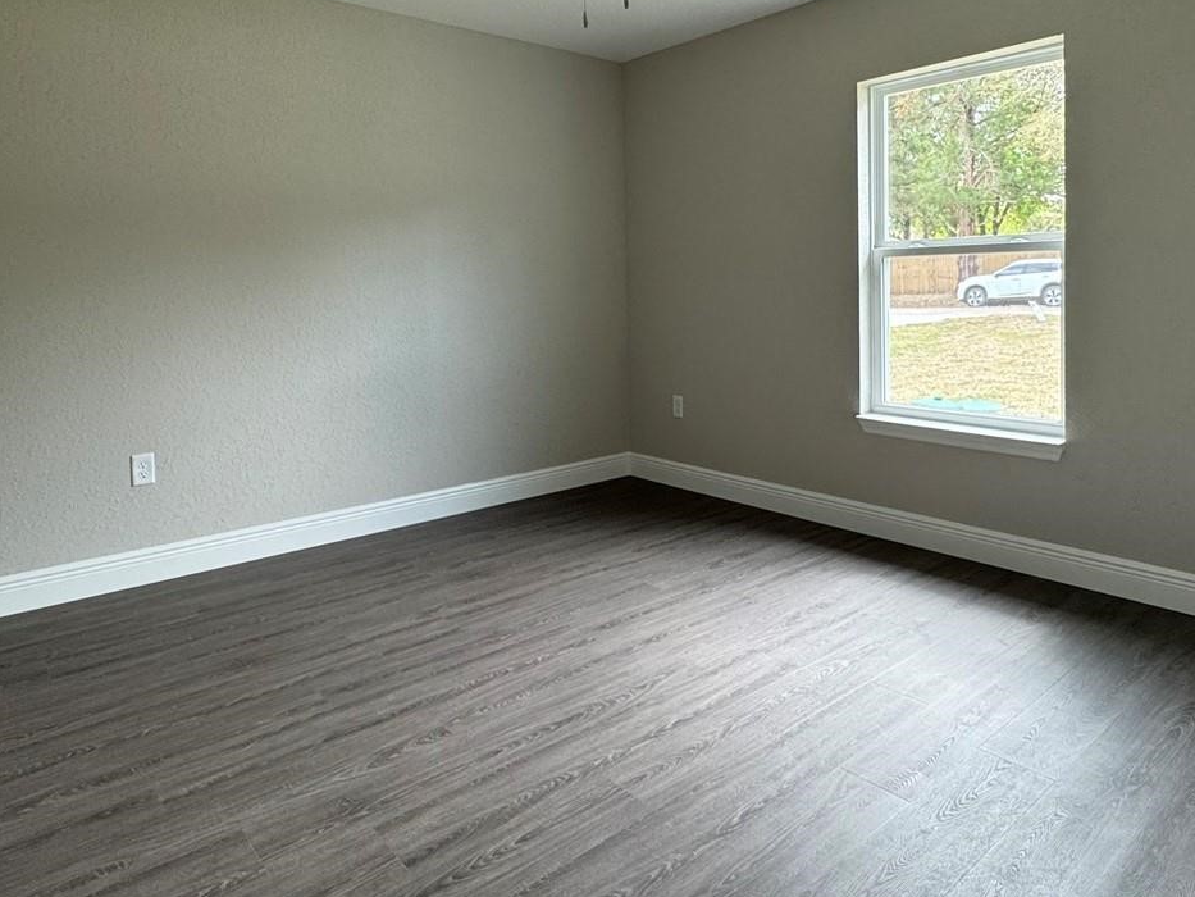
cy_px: 306
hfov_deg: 71.4
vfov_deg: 55.7
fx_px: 829
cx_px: 652
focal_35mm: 24
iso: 160
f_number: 2.2
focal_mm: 2.22
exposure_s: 1/99
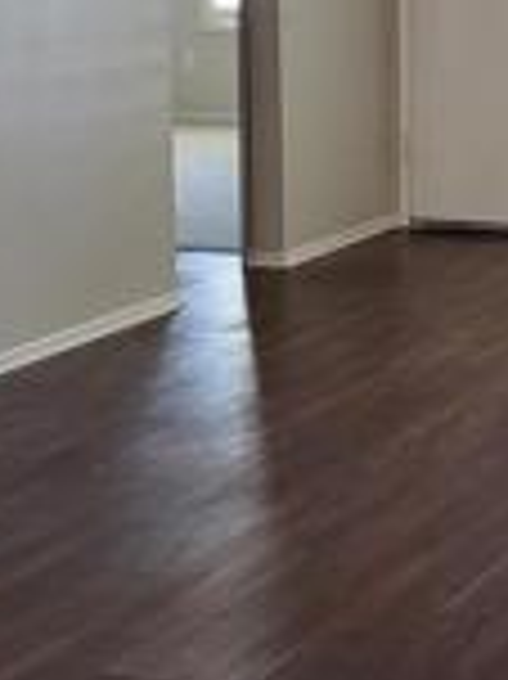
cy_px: 176
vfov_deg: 17.8
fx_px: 2155
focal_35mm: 110
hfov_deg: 13.1
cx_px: 589
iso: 125
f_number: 1.8
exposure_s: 1/120
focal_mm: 5.4
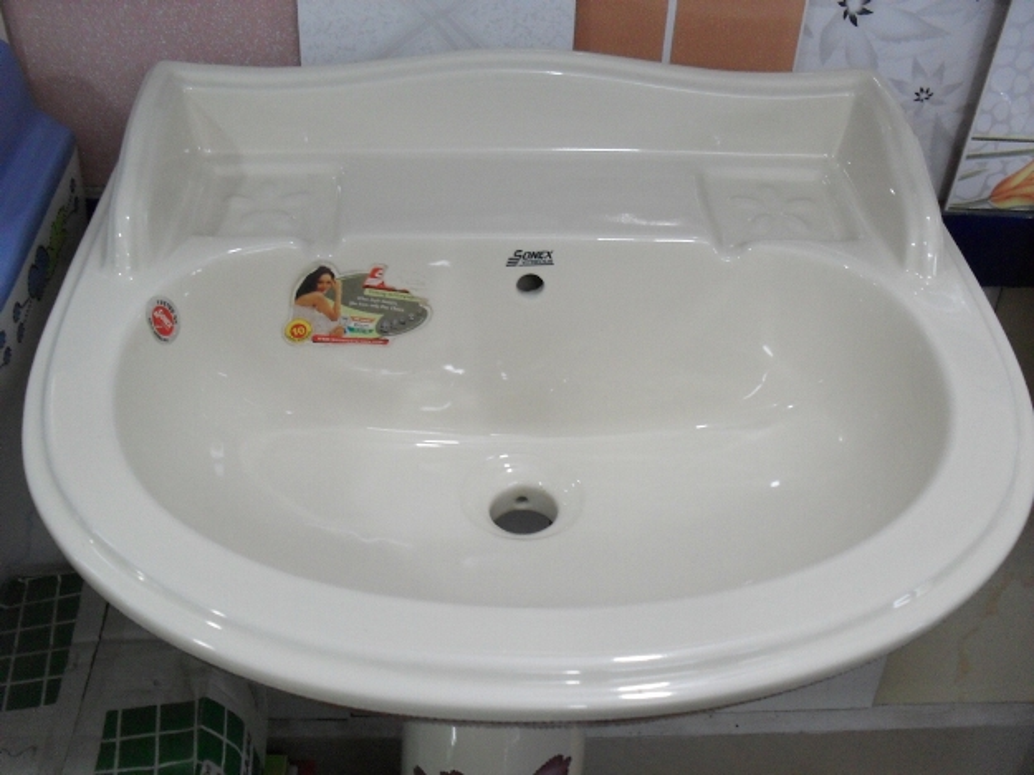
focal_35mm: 38
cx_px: 517
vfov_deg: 37.7
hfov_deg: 49.0
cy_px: 388
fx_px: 1134
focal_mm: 6.3
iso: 200
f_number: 2.8
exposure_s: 1/45
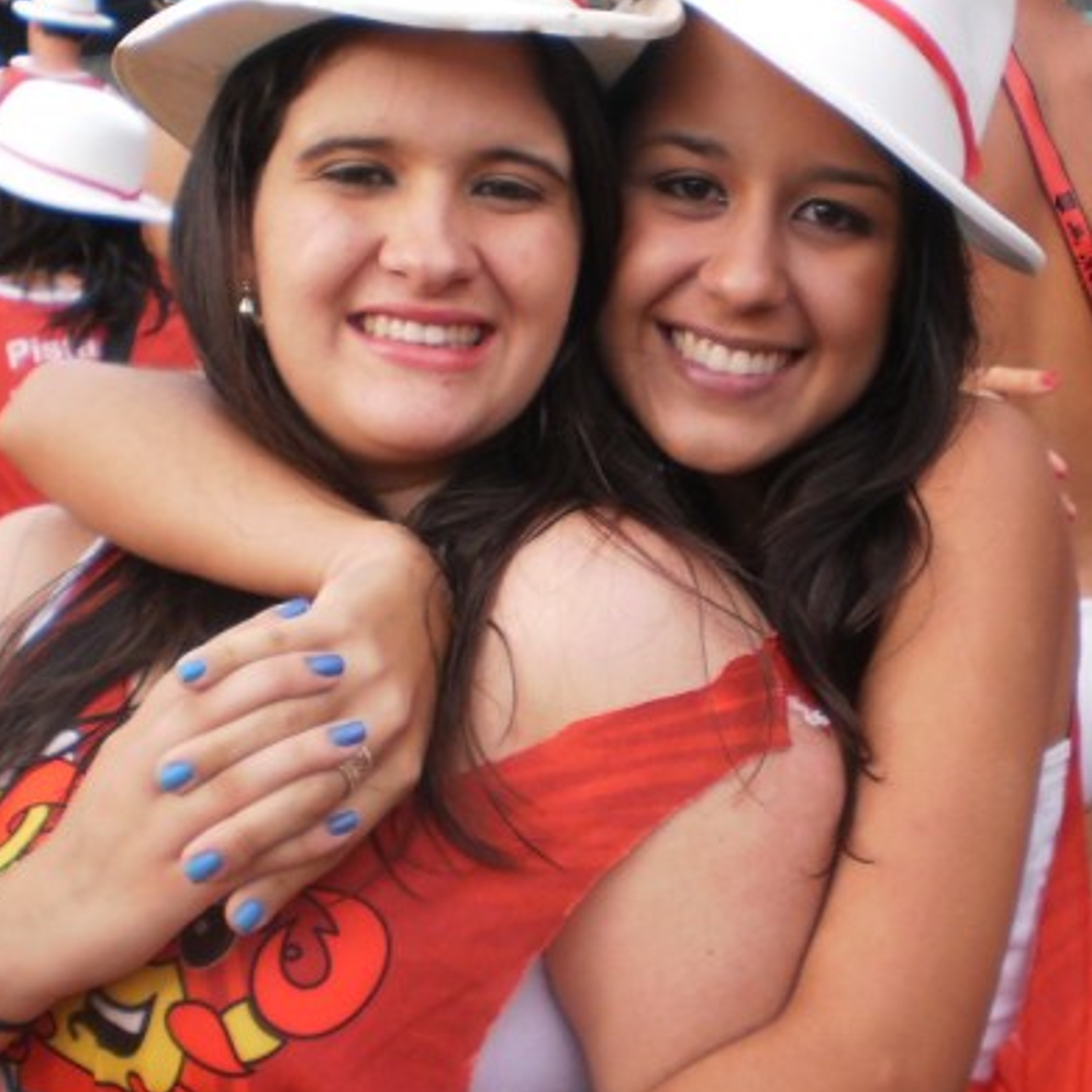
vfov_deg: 26.4
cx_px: 652
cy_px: 423
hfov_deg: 26.4
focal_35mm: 65
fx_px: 2320
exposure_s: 1/160
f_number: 3.1
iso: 100
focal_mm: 6.3
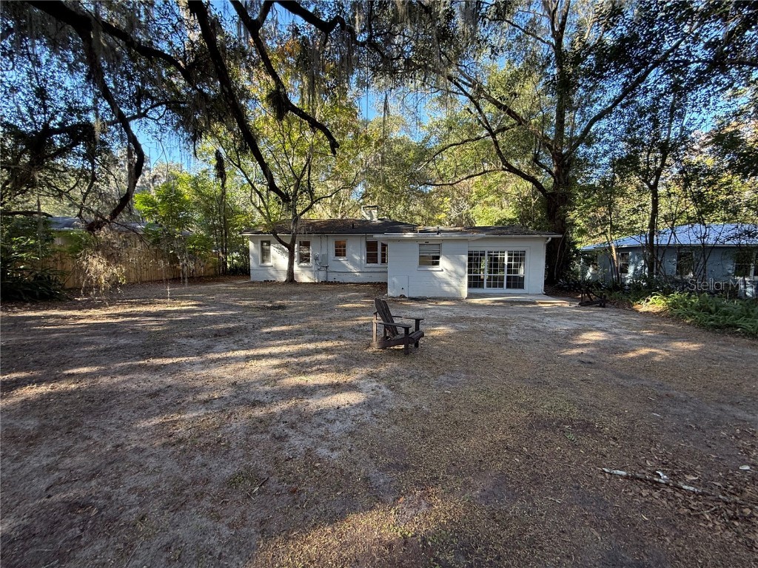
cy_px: 284
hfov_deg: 102.1
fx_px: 307
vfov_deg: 85.7
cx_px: 379
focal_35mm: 14
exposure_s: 1/117
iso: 64
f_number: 2.2
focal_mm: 2.22
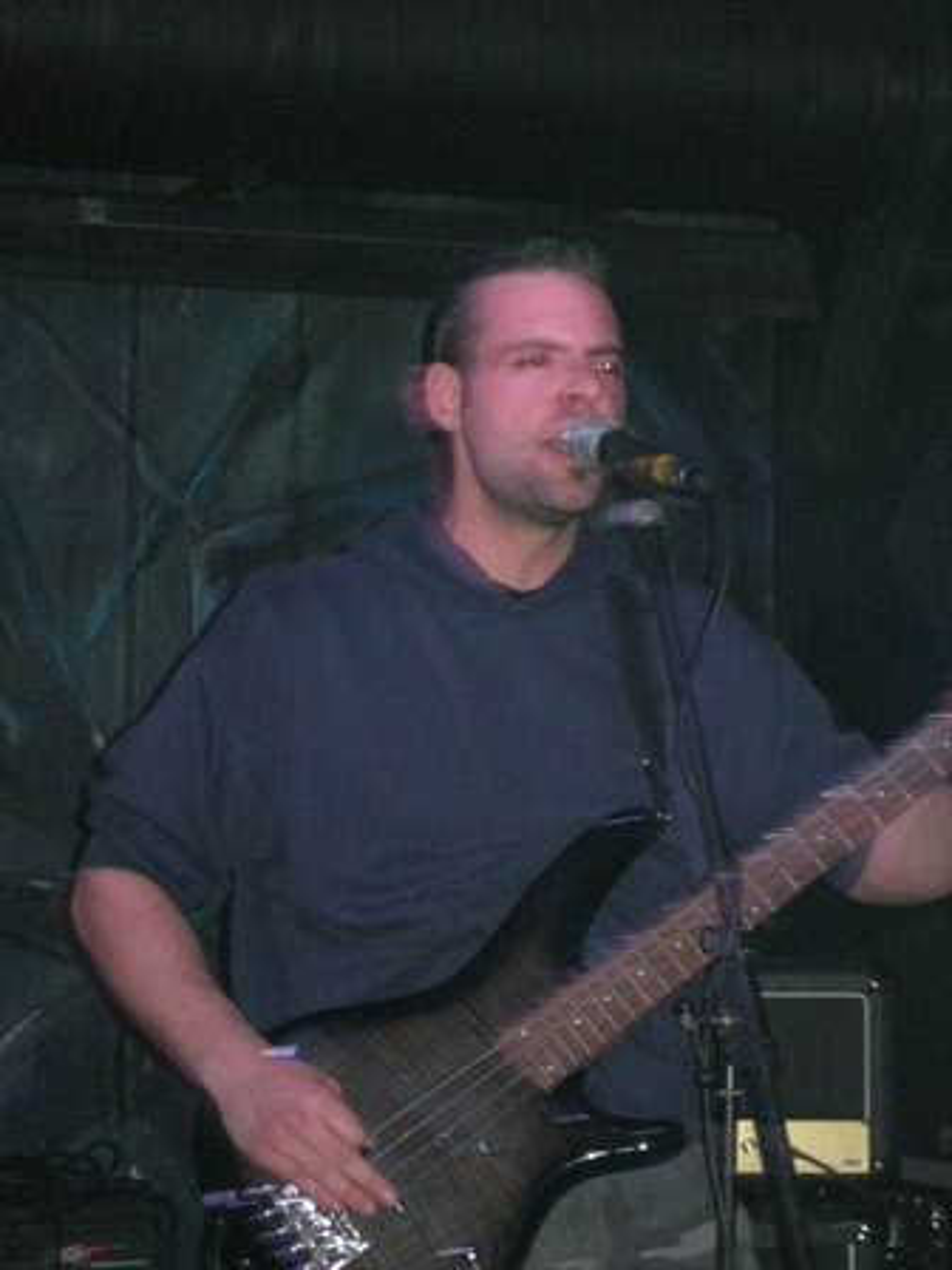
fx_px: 4144
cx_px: 476
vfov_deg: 17.4
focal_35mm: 113
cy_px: 635
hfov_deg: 13.1
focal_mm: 23.4
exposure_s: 1/60.1
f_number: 4.9
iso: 200
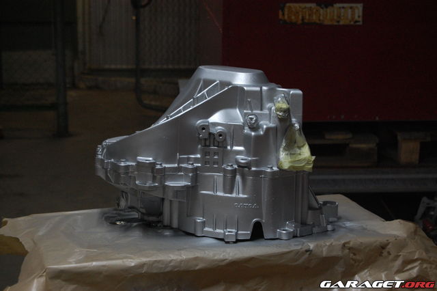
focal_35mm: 82
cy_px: 146
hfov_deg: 24.6
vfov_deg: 16.5
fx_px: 1001
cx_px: 218
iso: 800
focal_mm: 55
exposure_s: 1/25
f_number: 5.6
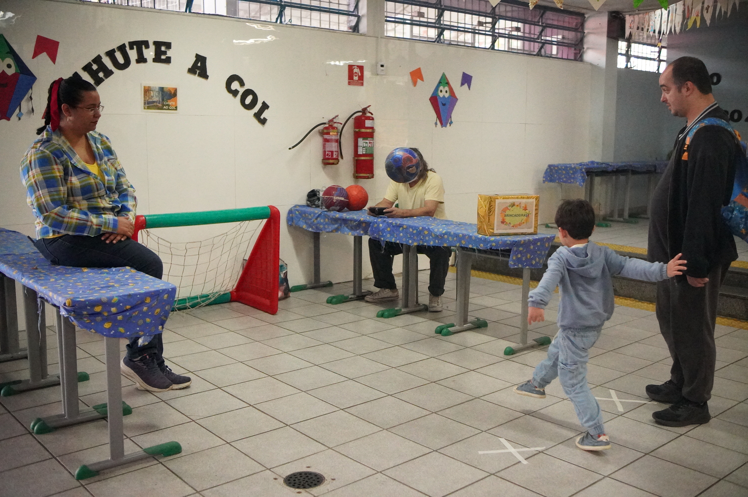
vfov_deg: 38.3
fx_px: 716
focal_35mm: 34
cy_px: 248
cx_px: 374
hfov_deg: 55.1
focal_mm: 23
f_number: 2
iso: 12800
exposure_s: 1/4000
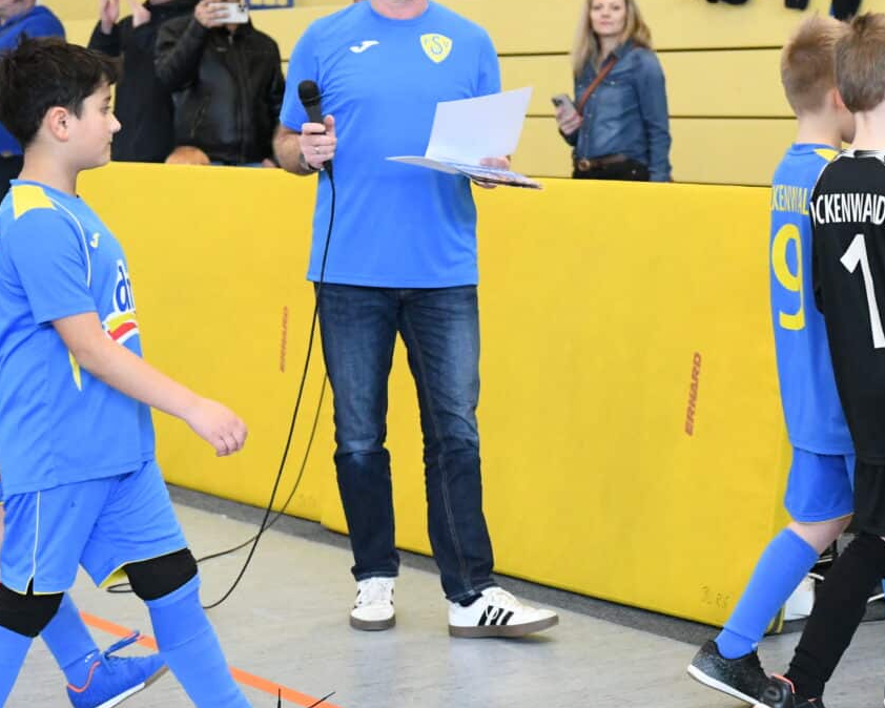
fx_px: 2751
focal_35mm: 105
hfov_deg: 18.1
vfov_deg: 14.6
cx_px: 707
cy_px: 216
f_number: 2.8
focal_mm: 46
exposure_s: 1/640
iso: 5000
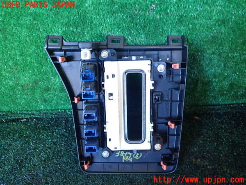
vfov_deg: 46.8
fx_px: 213
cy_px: 92
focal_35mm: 30
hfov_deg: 60.0
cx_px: 123
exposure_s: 1/30
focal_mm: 5.4
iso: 400
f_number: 2.3
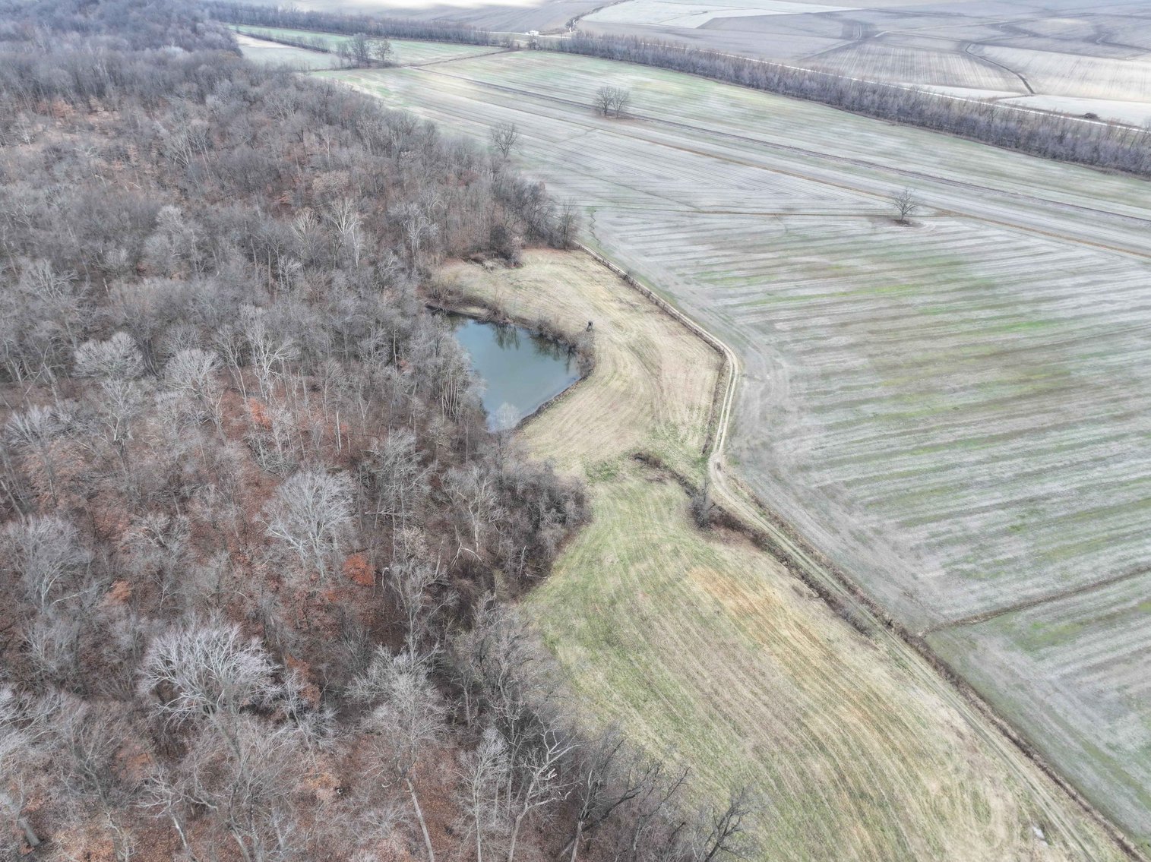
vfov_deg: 56.8
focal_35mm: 24
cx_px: 576
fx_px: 798
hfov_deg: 71.6
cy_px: 431
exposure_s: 1/200
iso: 100
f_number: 2.8
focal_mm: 12.29
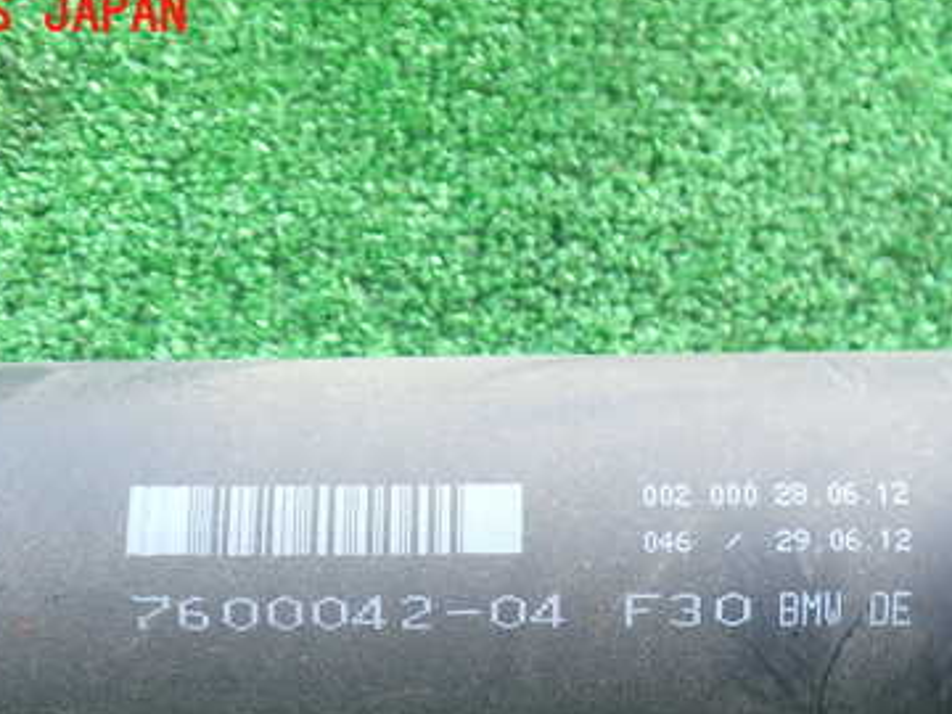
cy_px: 576
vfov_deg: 28.5
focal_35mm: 50
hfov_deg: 38.2
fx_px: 1375
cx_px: 500
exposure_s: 1/100
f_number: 2.3
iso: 200
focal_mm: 5.4
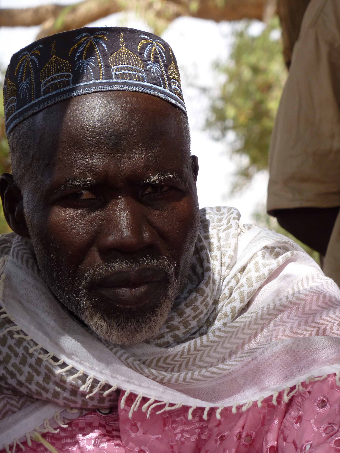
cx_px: 170
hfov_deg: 6.1
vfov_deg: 8.2
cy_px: 226
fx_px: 3169
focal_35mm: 242
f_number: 4.7
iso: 80
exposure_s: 1/160
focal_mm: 39.7
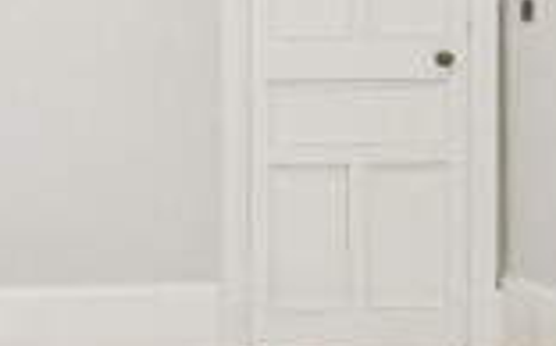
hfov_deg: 19.7
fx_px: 1558
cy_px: 144
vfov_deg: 12.7
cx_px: 9
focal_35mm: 103
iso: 500
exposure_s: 1/60
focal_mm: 16
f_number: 4
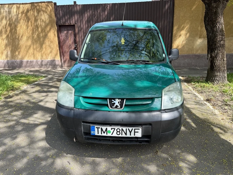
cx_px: 116
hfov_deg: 71.6
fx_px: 162
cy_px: 88
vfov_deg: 56.8
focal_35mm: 24
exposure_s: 1/967
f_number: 1.78
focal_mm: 6.76
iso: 80
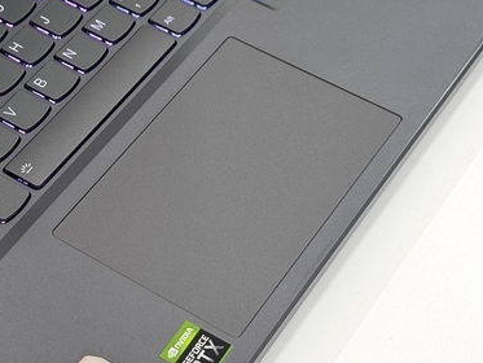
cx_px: 91
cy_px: 128
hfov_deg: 18.9
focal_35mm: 103
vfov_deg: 14.4
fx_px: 1438
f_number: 1.78
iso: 100
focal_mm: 6.76
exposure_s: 1/100
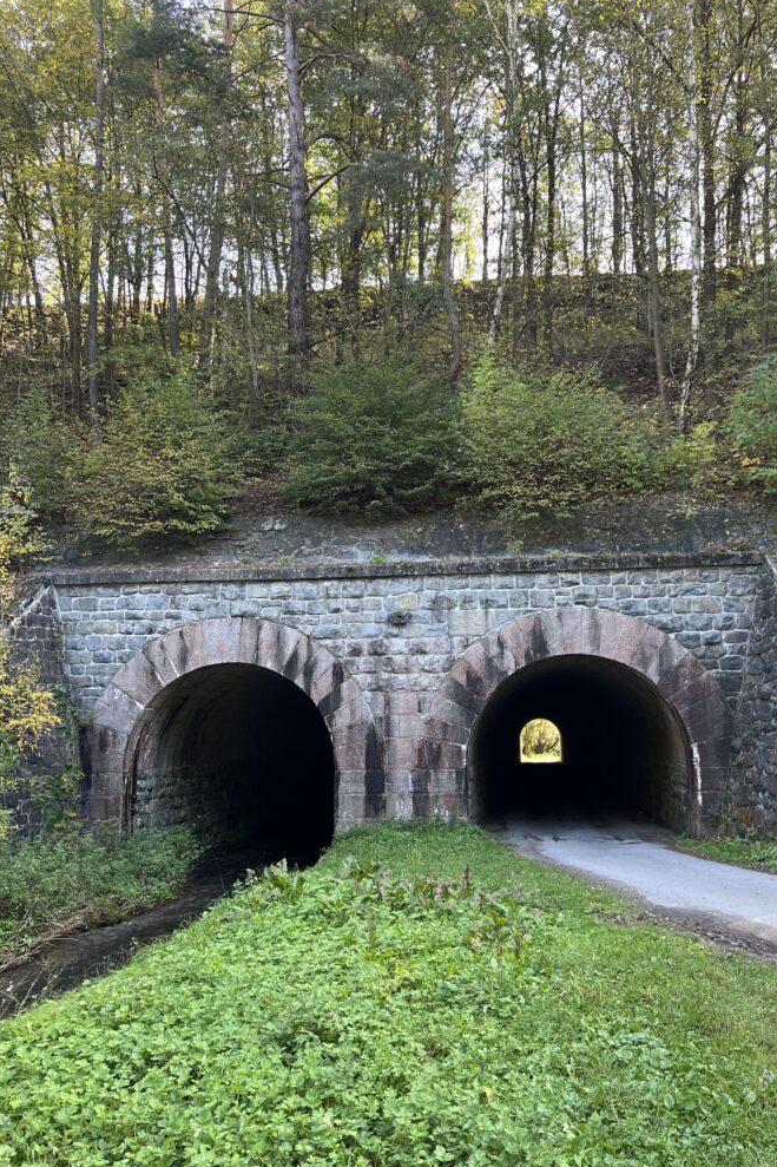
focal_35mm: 28
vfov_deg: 65.5
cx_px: 448
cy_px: 577
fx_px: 907
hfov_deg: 46.2
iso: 50
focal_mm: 5.7
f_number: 1.5
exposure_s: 1/121
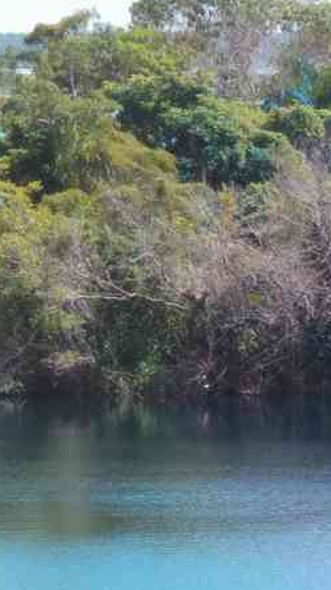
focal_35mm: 390
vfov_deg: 5.5
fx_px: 6089
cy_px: 262
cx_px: 180
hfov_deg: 3.1
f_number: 9
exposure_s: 1/160
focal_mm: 110
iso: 1600
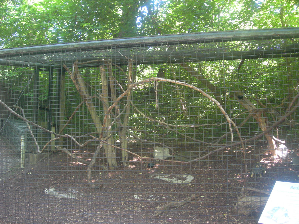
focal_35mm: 38
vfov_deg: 37.7
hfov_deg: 49.0
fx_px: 328
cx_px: 150
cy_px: 112
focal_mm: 7.8
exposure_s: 1/29
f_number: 2.8
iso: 142
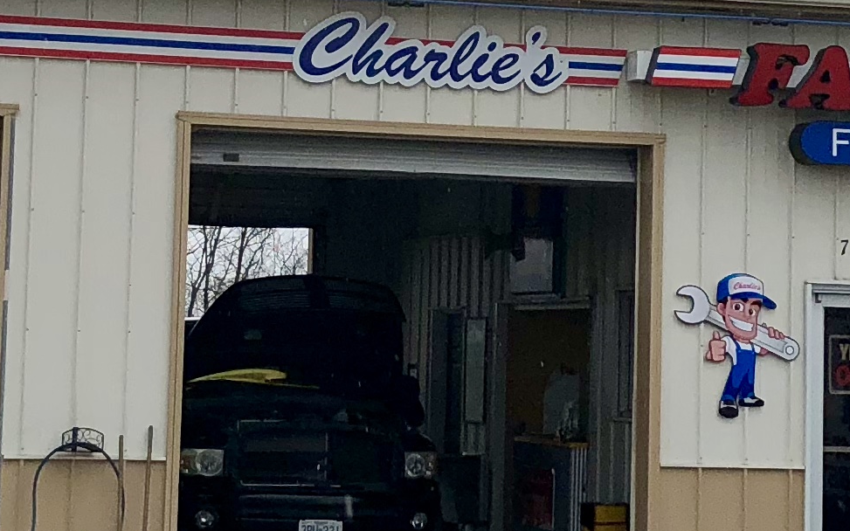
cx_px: 430
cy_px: 173
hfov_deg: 17.0
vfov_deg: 10.6
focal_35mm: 123
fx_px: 2849
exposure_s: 1/1043
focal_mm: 3.99
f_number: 1.8
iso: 20
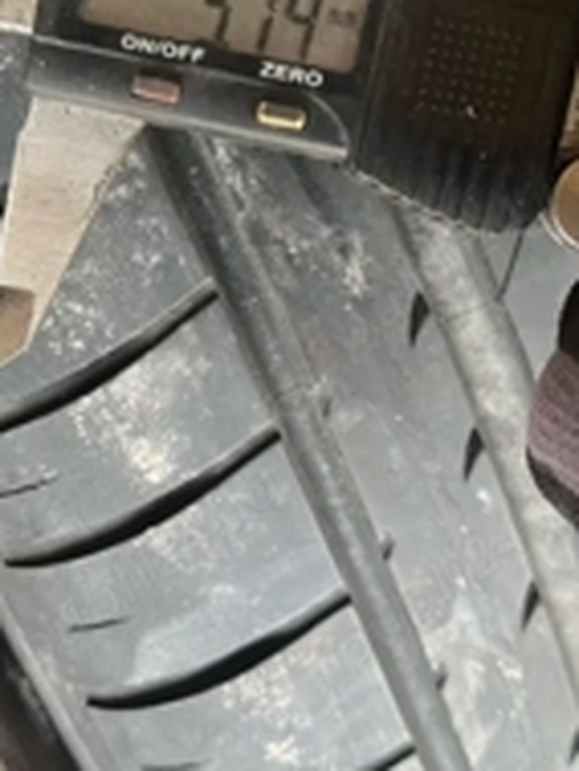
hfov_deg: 26.5
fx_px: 1225
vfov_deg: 34.8
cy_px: 302
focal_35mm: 55
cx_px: 228
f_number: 1.6
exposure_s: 1/50
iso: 100
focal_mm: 5.1
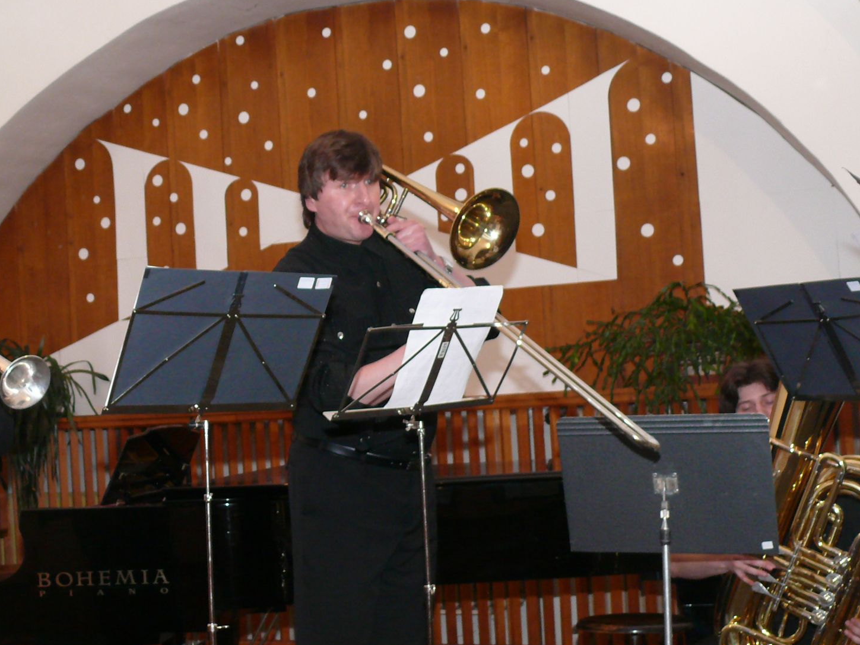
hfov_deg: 29.6
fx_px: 1615
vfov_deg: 22.6
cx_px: 282
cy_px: 340
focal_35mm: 65
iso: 200
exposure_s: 1/50
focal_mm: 8.7
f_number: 2.8
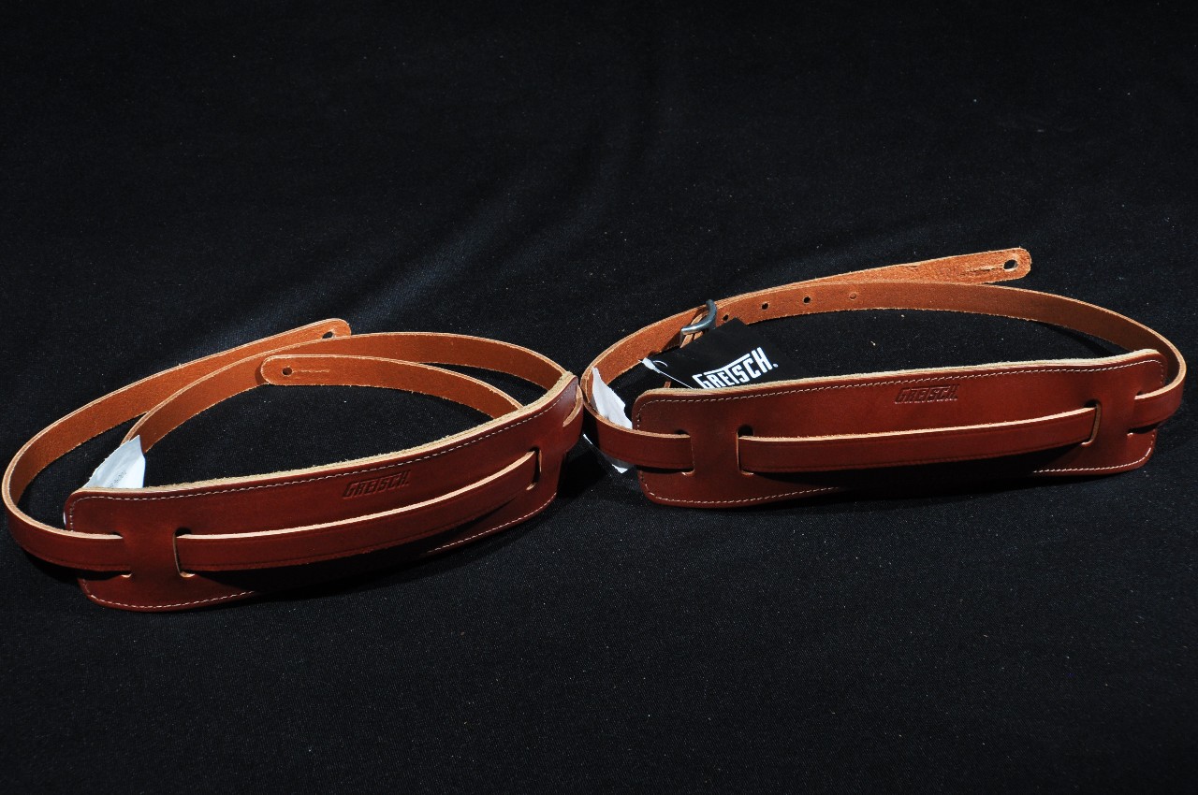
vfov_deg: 18.1
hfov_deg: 27.0
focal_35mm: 75
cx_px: 599
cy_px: 398
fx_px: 2493
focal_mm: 50
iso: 400
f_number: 13
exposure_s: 1/160
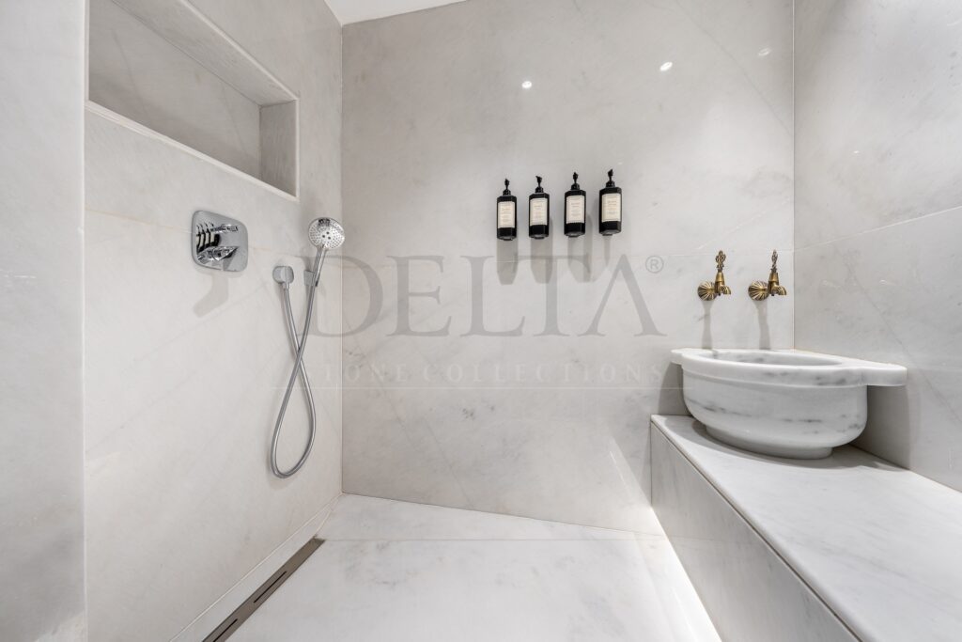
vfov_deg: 90.0
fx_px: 321
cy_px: 321
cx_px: 481
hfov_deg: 112.6
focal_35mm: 12
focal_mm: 12
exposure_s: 3.2
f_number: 14
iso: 100
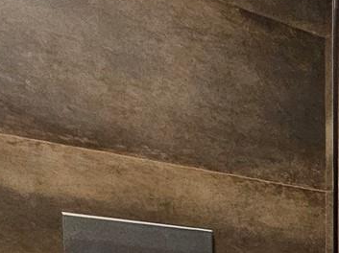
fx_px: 577
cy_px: 377
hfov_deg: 19.1
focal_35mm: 59
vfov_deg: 21.1
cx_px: 680
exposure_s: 1/40
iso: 320
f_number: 2.2
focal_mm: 2.2
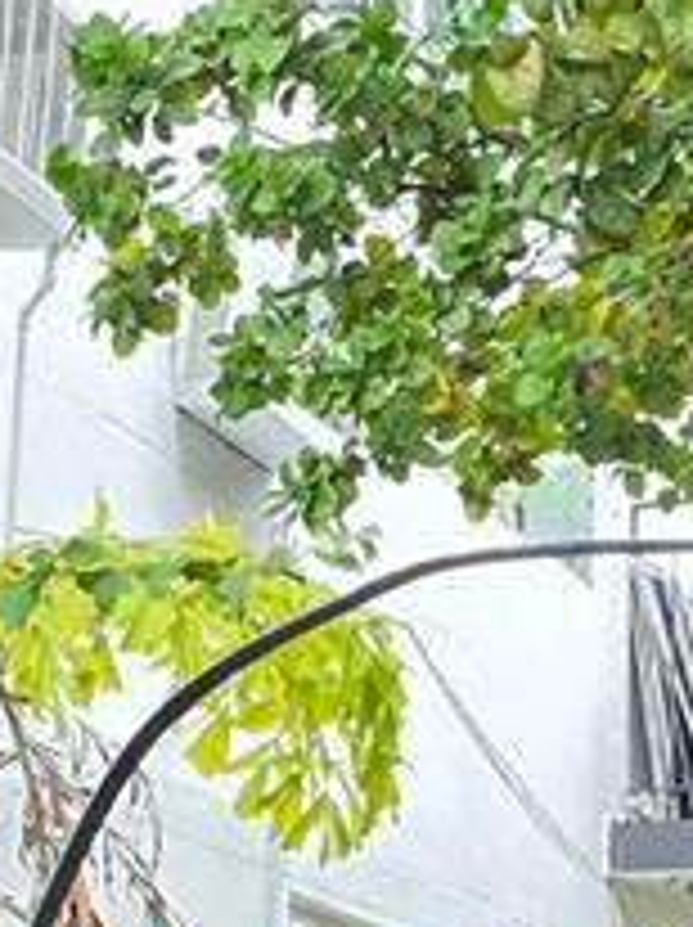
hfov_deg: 10.9
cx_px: -76
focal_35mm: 134
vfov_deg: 14.4
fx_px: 3584
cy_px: 1026
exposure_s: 1/120
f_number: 1.7
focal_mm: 6.3
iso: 125
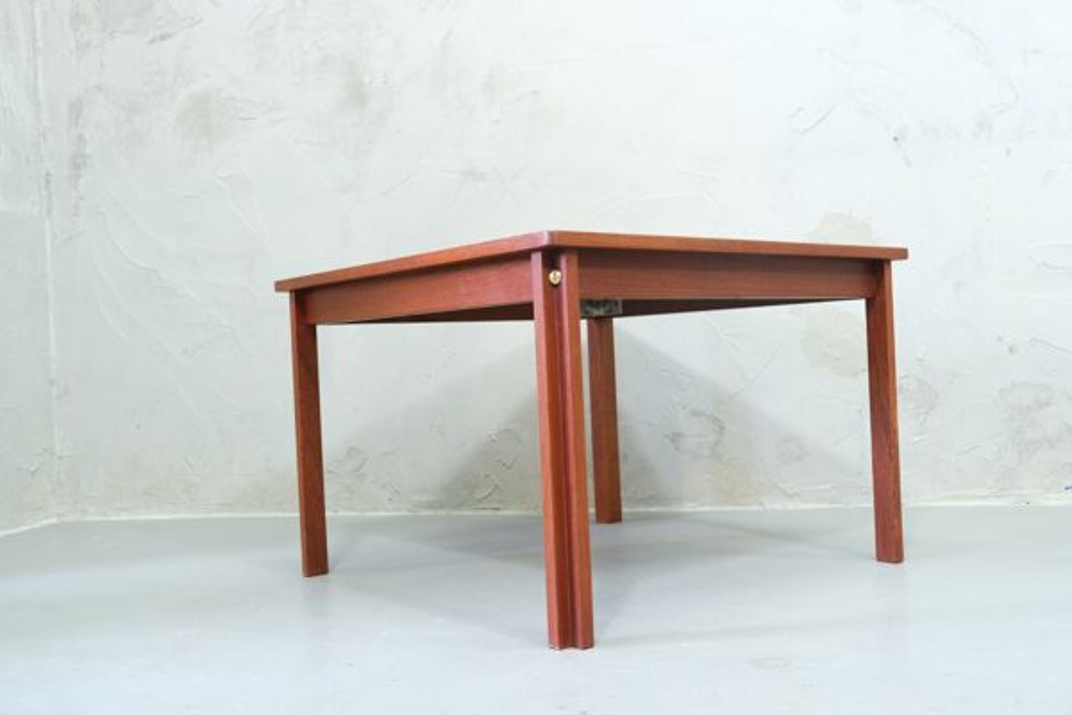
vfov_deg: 36.9
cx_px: 536
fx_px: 1072
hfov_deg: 53.1
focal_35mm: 36
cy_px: 358
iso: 1600
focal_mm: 24.3
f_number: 3.2
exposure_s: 1/34
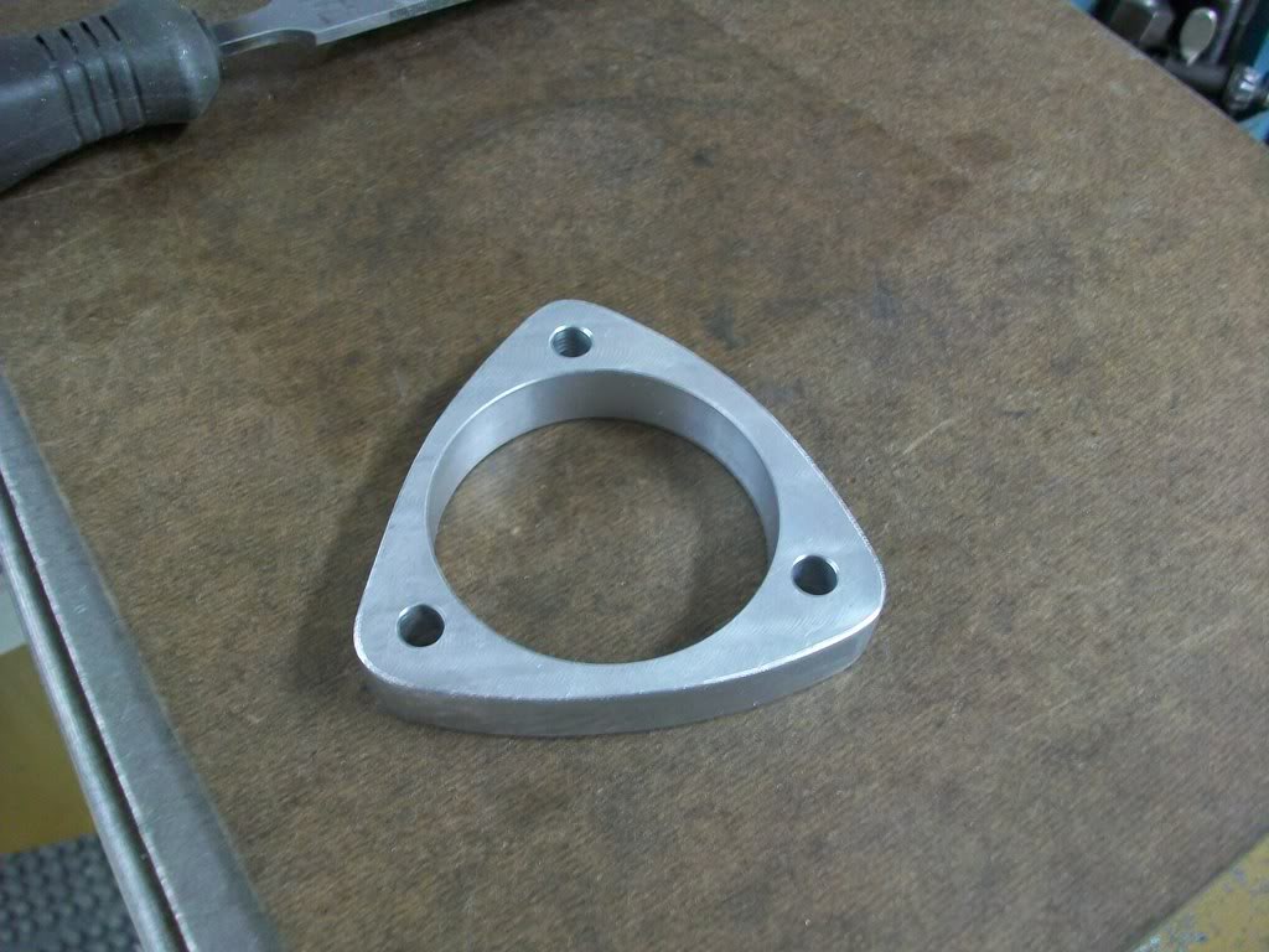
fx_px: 1173
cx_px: 634
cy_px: 476
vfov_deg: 44.2
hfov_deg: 56.8
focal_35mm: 32
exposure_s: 1/8
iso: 160
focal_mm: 5.7
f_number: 2.8
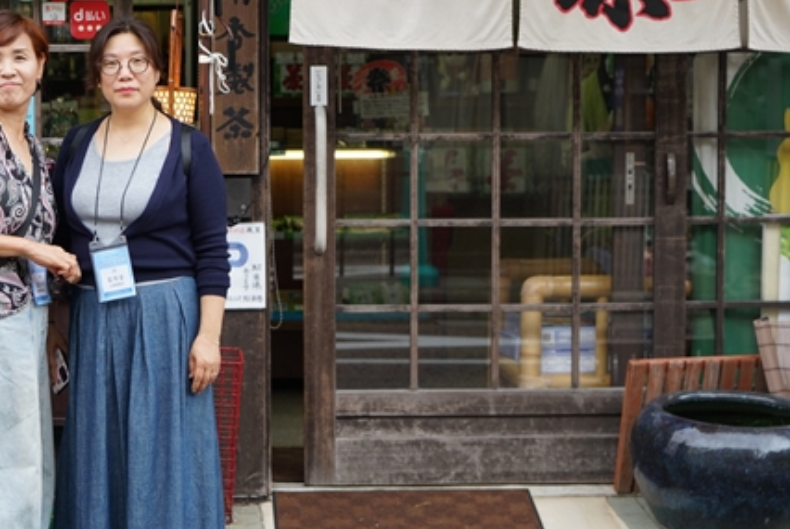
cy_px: 264
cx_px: 291
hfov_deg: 22.1
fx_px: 2021
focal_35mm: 92
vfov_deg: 14.9
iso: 250
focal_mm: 53
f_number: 4
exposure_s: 1/160
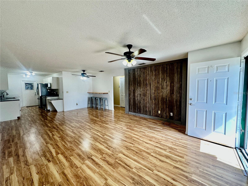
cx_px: 124
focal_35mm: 14
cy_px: 93
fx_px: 100
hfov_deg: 102.1
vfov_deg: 85.7
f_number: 2.2
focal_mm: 2.22
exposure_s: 1/120
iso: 100
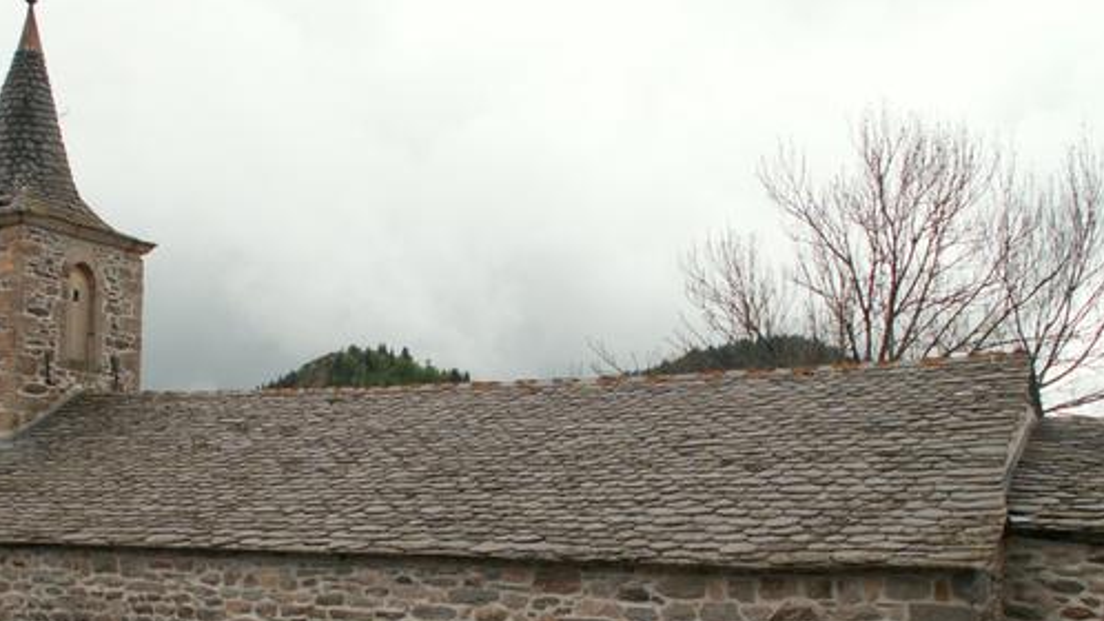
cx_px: 403
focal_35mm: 49
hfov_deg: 41.7
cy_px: 475
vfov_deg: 24.1
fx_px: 1434
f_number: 3.5
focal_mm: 5.86
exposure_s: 1/400
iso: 50
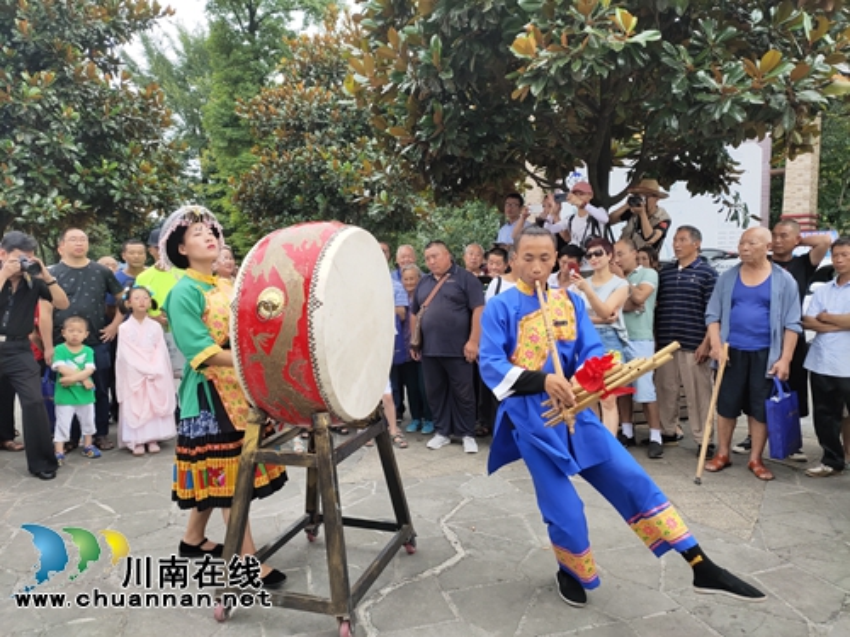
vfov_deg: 58.9
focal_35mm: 23
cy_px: 318
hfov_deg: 73.9
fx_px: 565
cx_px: 425
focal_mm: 4.76
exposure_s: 1/407
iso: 56
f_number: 1.79
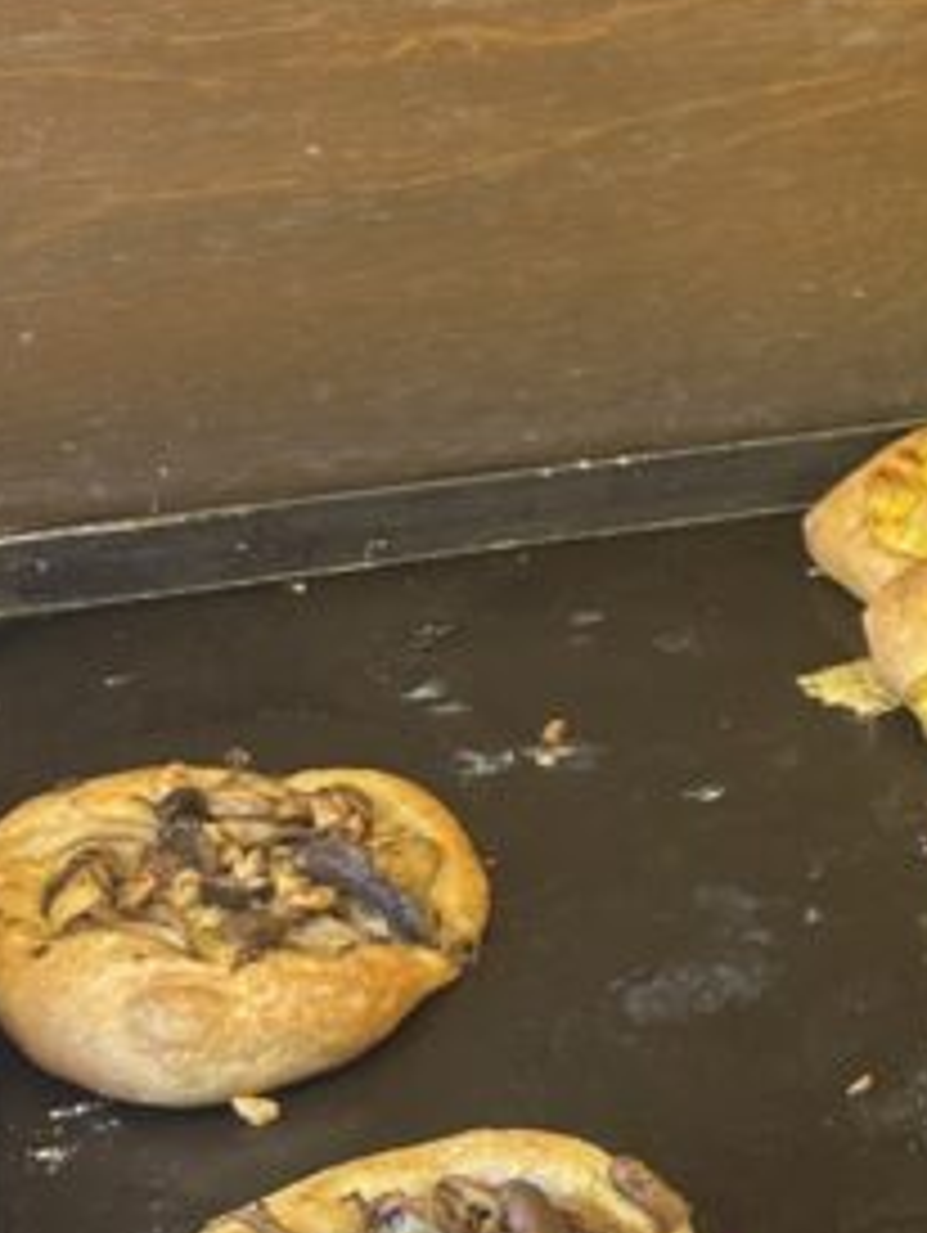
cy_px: 513
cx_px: 1264
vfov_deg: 20.2
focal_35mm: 97
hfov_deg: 14.5
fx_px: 3458
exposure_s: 1/100
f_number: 1.5
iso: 50
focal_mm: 5.7
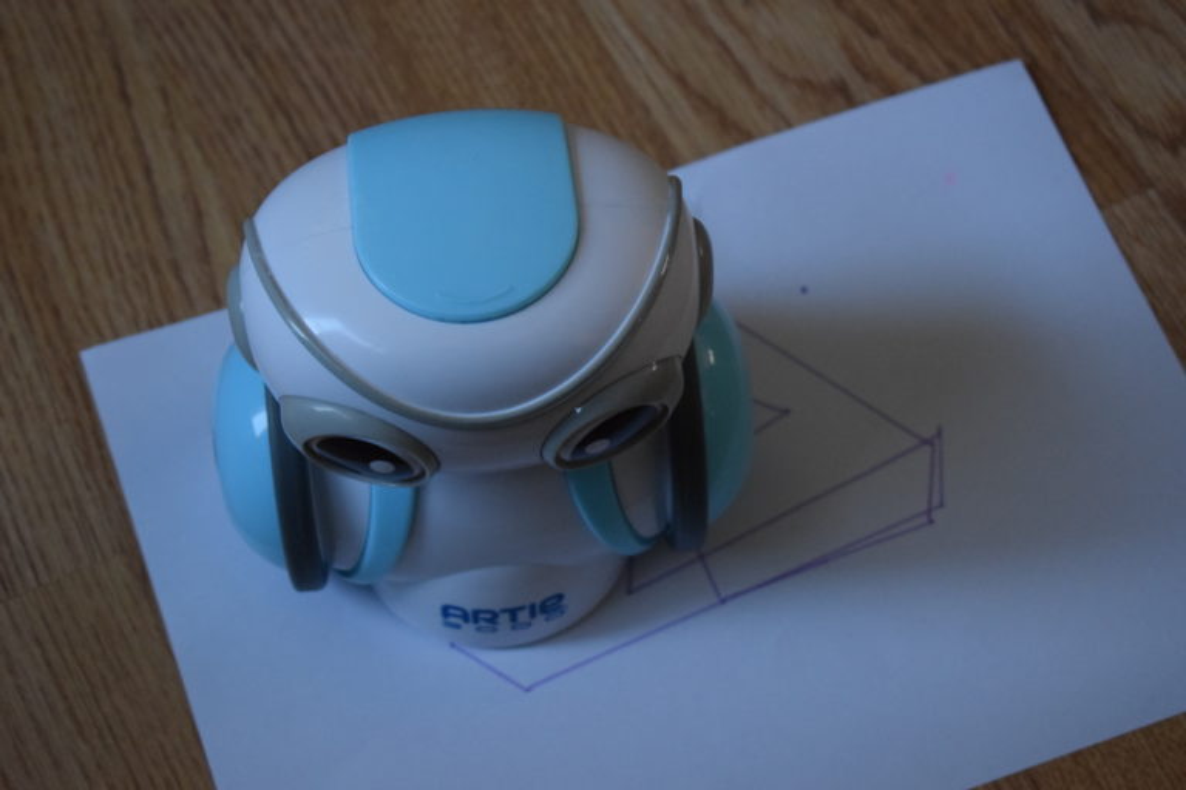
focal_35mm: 82
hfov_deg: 24.6
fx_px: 2718
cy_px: 395
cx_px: 593
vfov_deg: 16.6
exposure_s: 1/100
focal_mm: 55
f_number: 5.6
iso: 3200
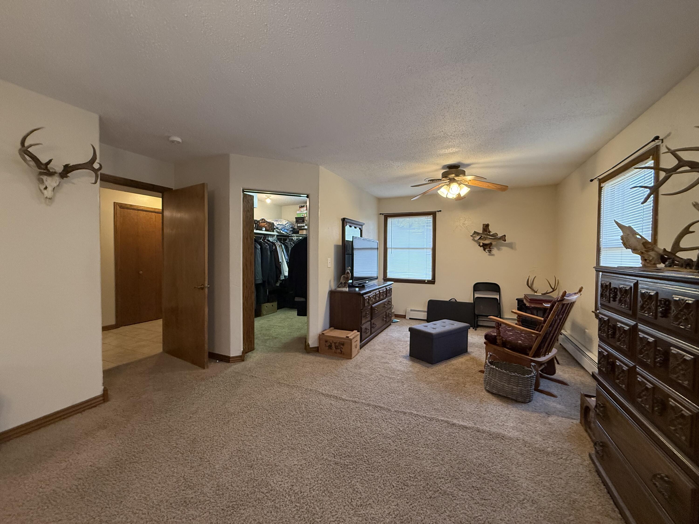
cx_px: 350
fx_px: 283
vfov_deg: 85.7
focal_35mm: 14
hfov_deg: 102.1
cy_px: 262
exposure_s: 1/120
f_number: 2.2
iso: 400
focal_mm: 2.22
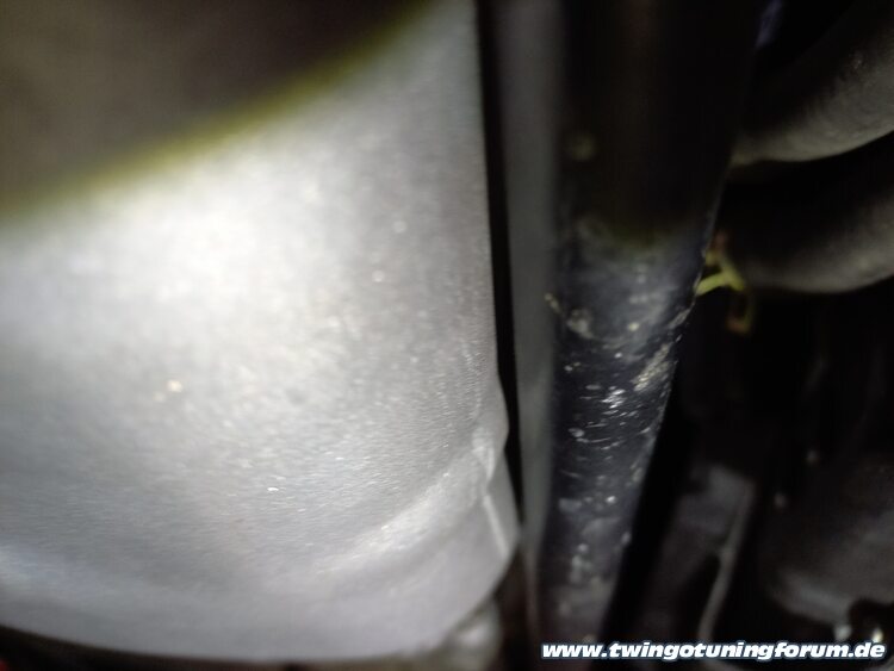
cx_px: 447
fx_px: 646
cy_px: 336
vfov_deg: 54.9
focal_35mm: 25
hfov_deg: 69.4
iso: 160
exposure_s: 1/50
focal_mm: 4.65
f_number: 1.8
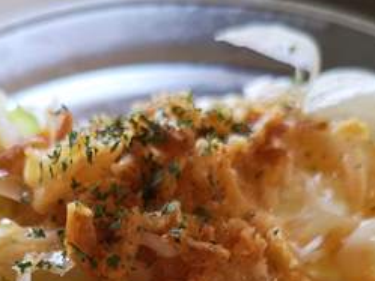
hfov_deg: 24.9
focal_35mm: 78
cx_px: 133
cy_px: 370
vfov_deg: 17.7
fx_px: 845
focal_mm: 3.95
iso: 64
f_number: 1.8
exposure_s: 1/60
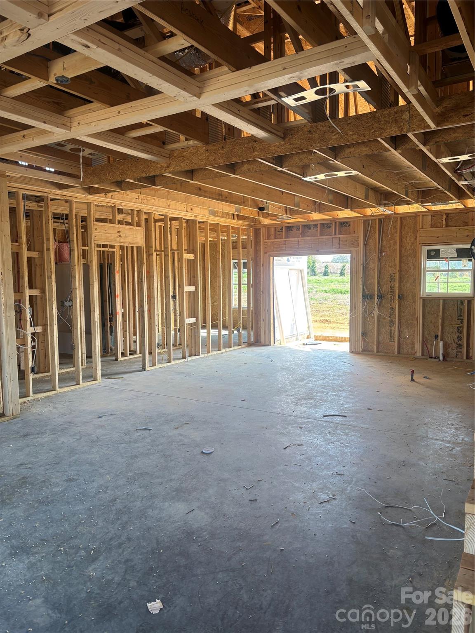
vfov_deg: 67.3
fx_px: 476
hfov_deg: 53.1
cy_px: 316
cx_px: 238
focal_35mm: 26
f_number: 1.6
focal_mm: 5.96
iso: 40
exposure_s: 1/121
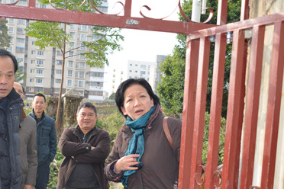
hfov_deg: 34.0
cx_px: 80
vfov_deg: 23.2
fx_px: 458
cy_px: 139
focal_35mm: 58
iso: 110
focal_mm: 24
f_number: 3.8
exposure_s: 1/200
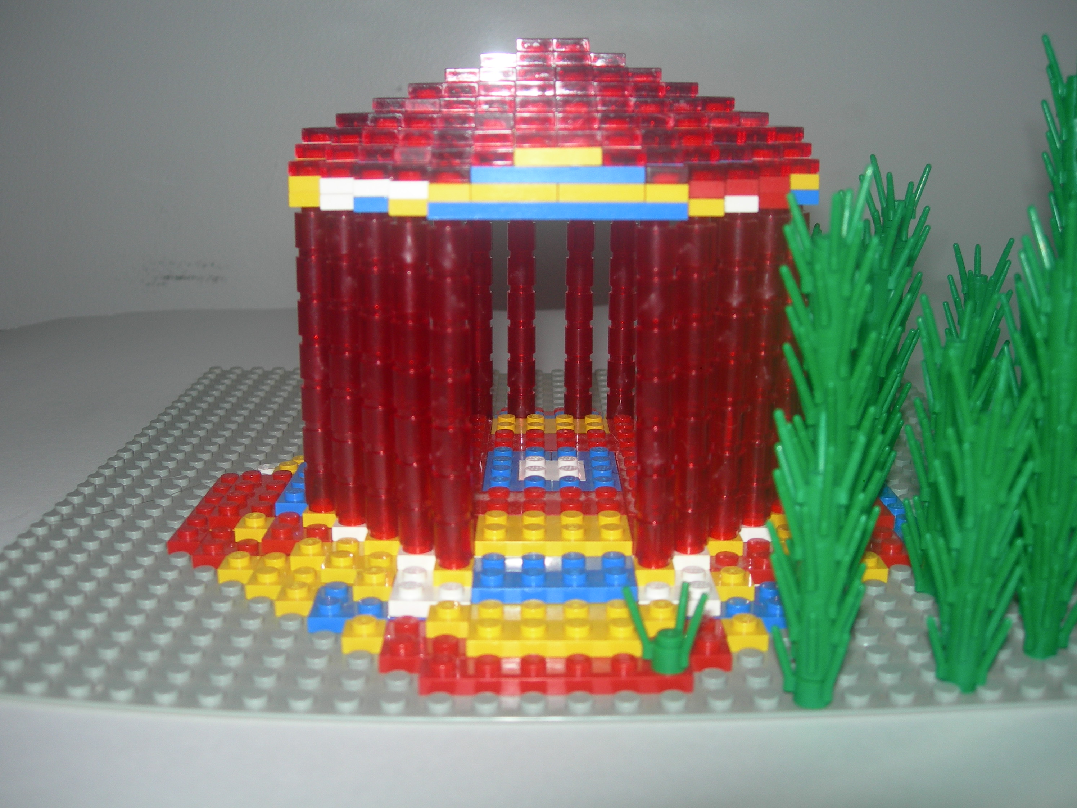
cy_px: 396
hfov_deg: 47.9
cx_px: 530
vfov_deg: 36.8
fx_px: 1213
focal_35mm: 39
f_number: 2.8
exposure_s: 1/60.1
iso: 50
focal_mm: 7.8
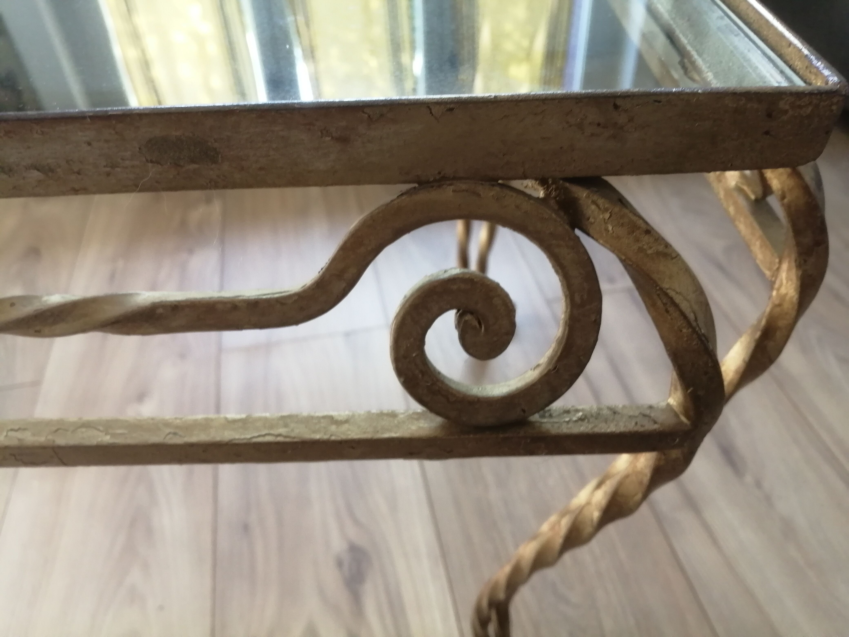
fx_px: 638
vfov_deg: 53.1
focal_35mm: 26
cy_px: 318
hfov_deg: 67.3
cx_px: 424
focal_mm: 3.62
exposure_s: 1/33.3
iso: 200
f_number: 1.8
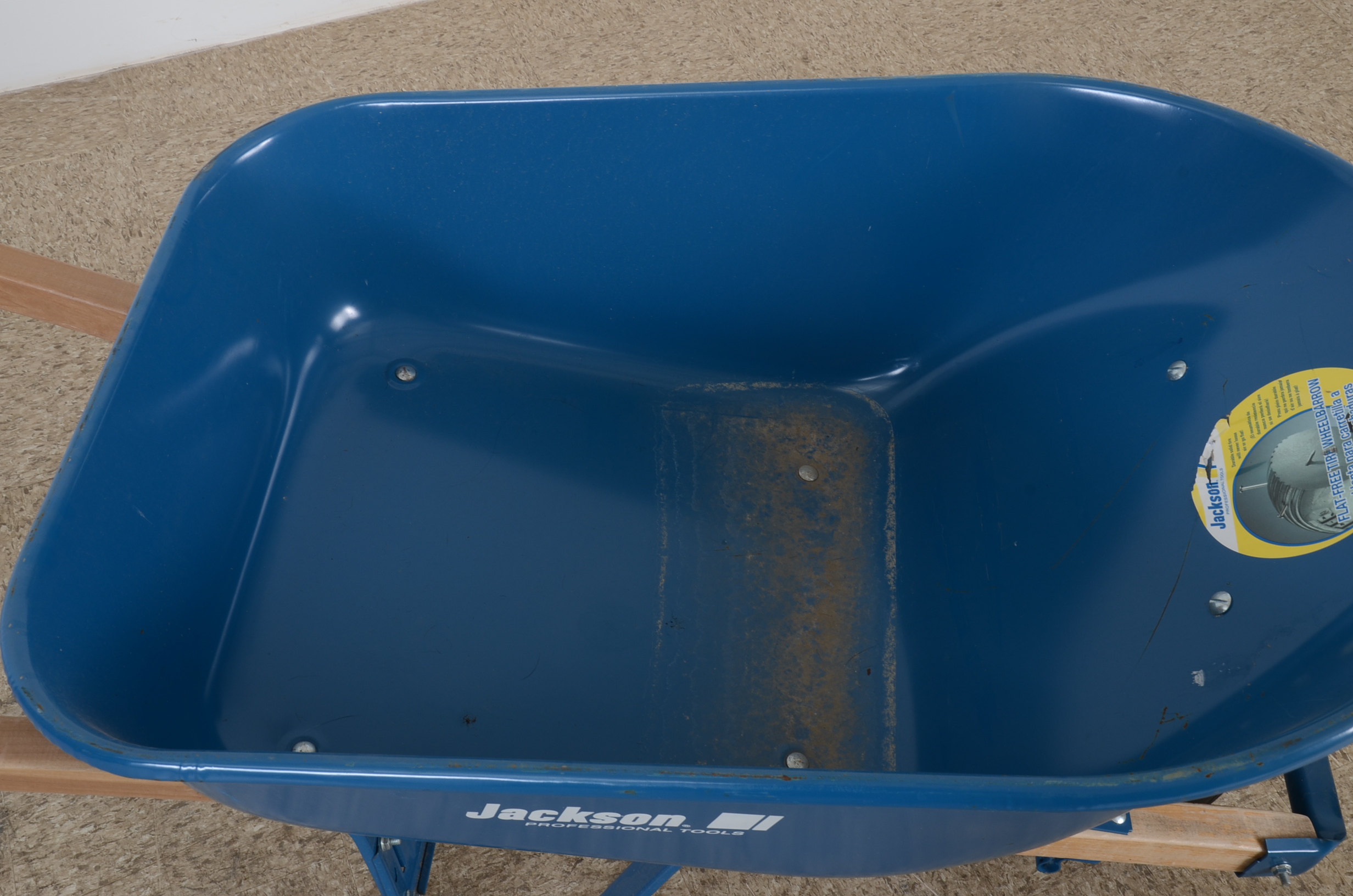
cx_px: 676
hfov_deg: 49.6
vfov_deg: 34.1
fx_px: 1463
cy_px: 448
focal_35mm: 39
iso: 125
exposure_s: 1/125
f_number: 13
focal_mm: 26
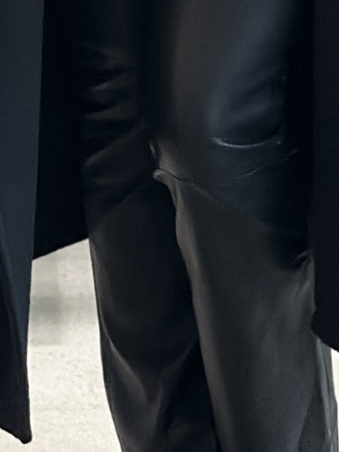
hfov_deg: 5.4
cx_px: 292
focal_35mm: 274
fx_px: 3576
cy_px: -421
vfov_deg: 7.0
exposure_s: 1/100
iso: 200
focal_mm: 6.86
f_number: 1.78
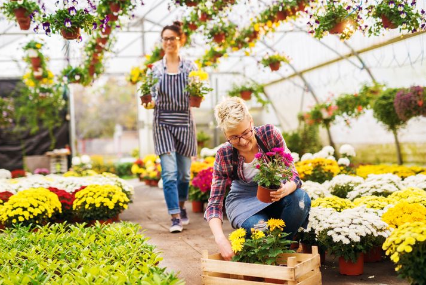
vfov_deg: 24.2
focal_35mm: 56
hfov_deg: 35.6
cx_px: 192
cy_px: 139
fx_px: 663
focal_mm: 50
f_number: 2
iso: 320
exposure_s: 1/800
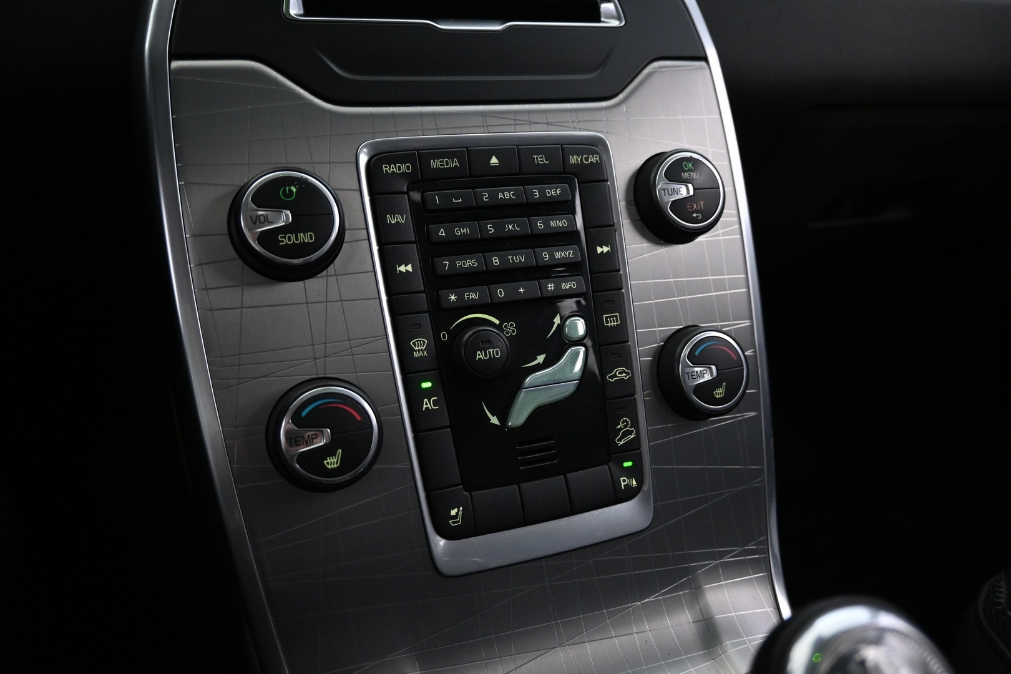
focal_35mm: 29
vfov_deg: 44.6
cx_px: 506
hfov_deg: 63.2
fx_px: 821
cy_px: 337
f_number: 3.8
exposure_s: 1/30
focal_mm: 19.5
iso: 2200
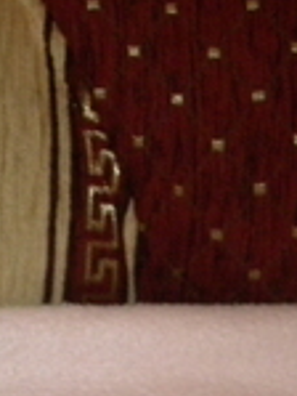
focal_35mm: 109
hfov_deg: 12.1
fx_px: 1245
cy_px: 274
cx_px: -297
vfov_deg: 18.0
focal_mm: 6.4
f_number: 3.7
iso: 400
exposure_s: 1/4
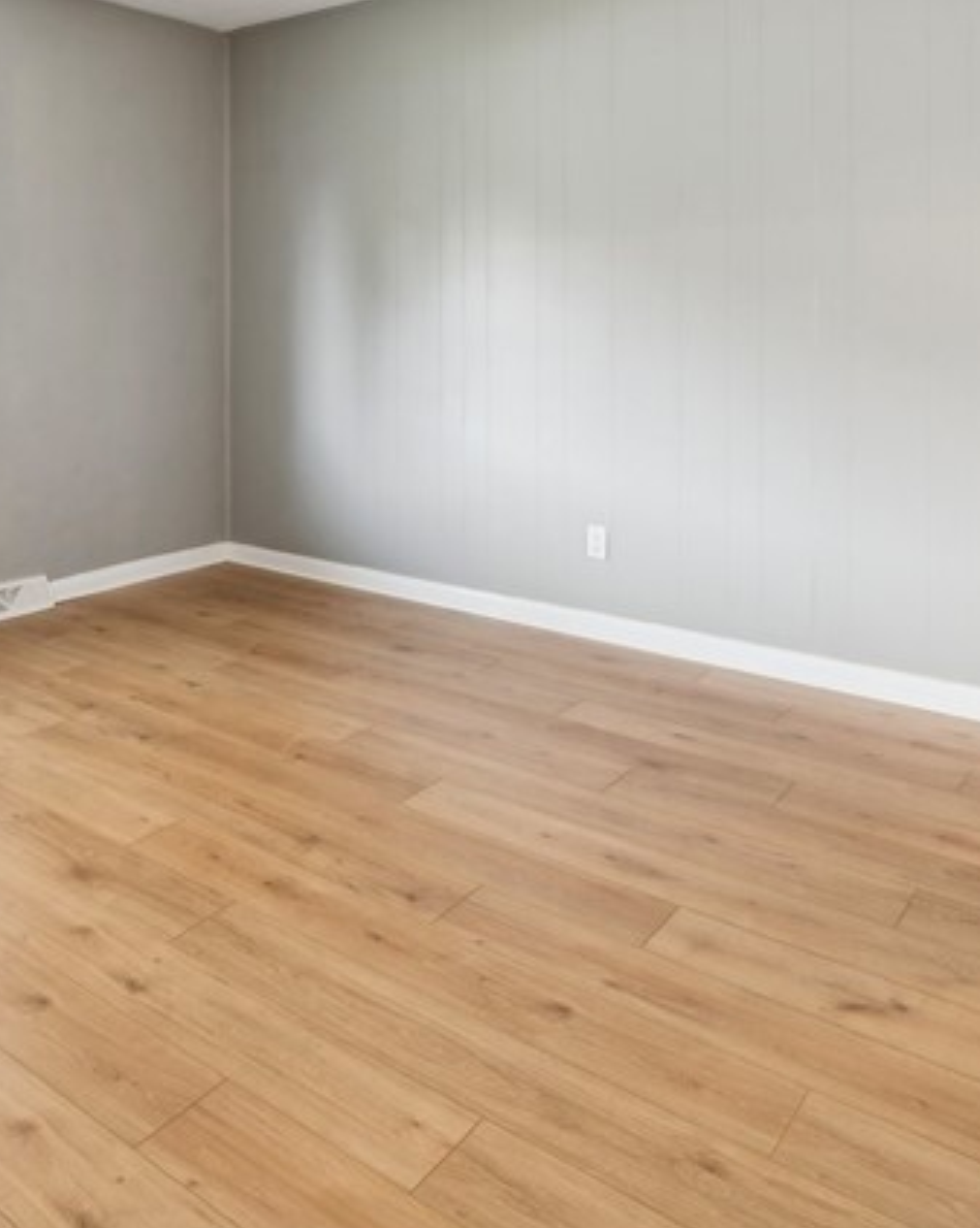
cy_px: 304
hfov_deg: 47.0
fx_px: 1053
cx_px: 183
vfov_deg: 57.4
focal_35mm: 29
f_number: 11
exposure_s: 3.2
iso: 50
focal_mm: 12
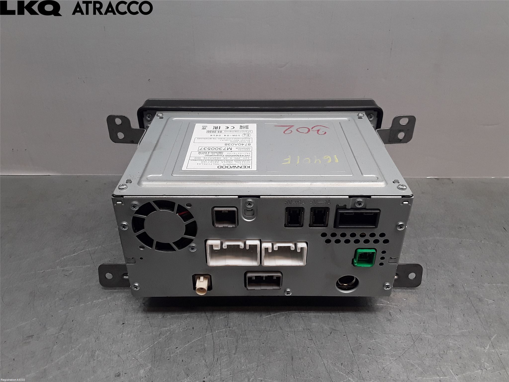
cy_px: 191
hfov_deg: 63.4
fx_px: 412
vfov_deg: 49.7
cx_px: 254
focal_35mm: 28
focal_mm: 2.91
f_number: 1.9
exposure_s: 1/100
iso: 40
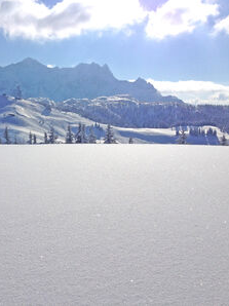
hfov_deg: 30.1
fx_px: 415
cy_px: 153
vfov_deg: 40.5
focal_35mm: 47
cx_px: 47
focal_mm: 4.28
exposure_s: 1/11111
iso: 50
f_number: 2.4
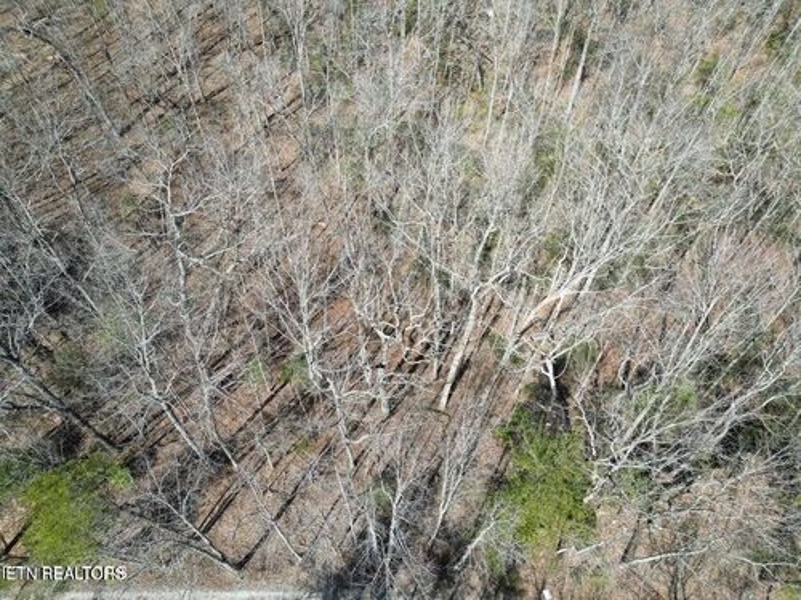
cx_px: 400
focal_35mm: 24
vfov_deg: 56.8
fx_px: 555
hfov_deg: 71.6
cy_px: 300
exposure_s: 1/1250
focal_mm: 6.72
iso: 100
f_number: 1.7
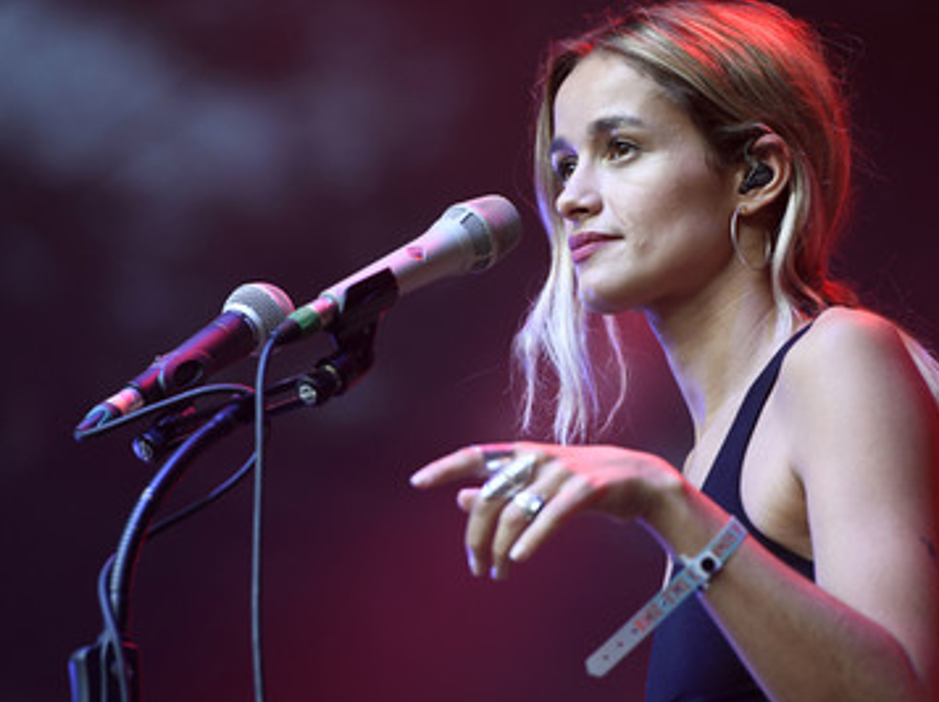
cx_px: 438
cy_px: 350
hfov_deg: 8.2
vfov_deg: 6.1
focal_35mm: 243
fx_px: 6585
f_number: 3.5
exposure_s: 1/400
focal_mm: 200
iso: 800
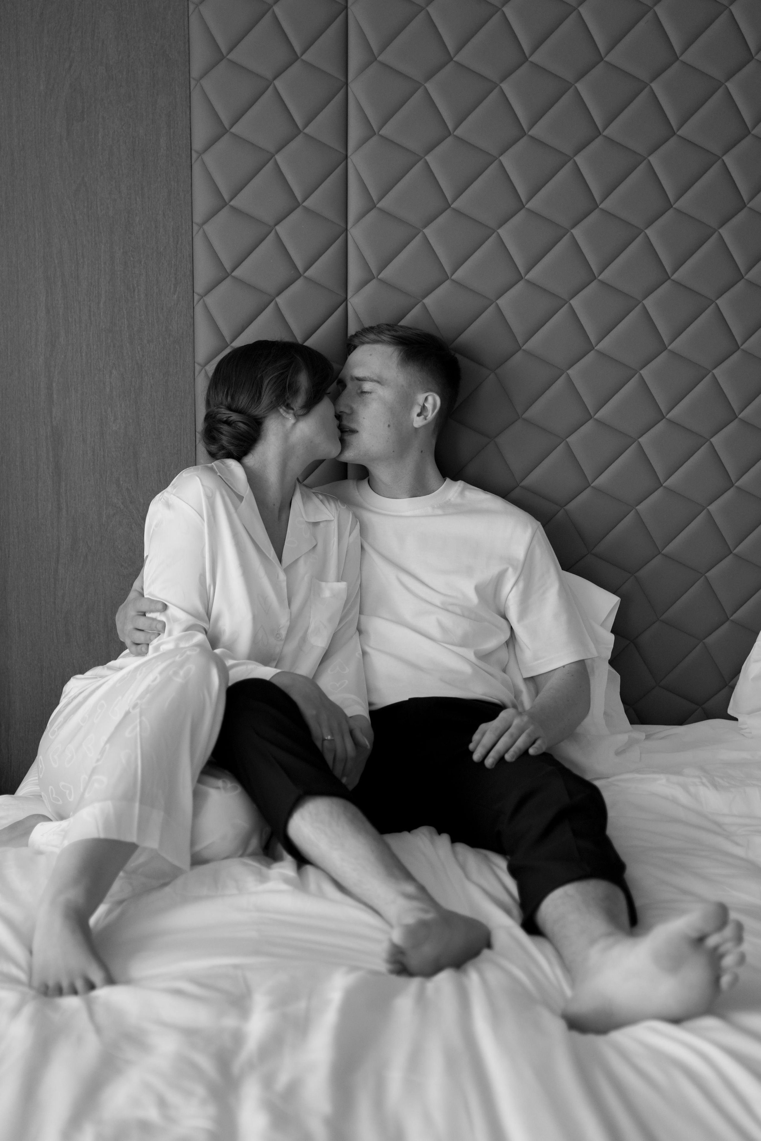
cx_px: 380
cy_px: 570
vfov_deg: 37.5
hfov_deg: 25.5
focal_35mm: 53
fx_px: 1680
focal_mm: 53
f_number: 2.8
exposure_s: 1/500
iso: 640
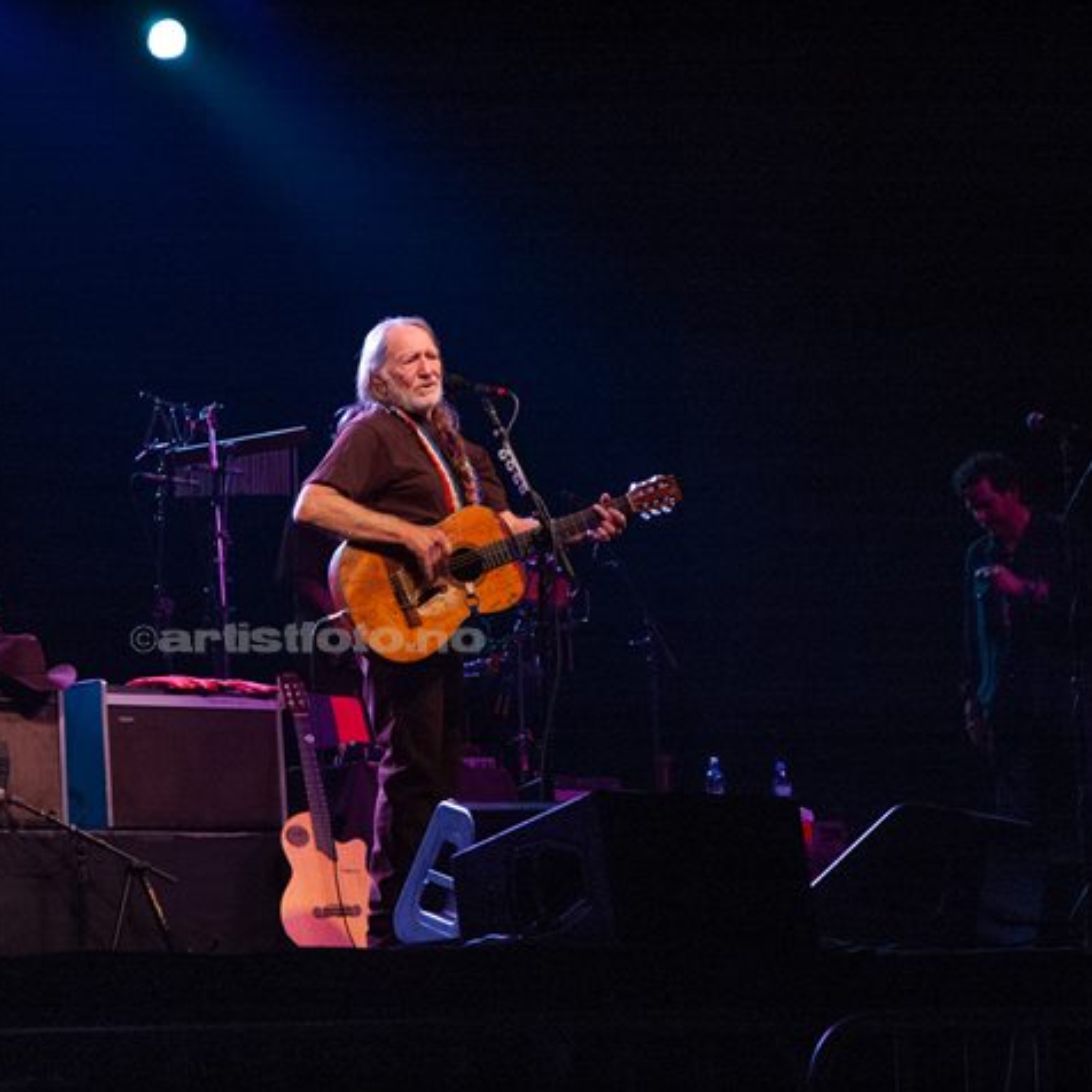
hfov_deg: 16.1
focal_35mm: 108
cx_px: 372
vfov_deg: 16.1
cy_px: 547
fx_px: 3855
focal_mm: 56
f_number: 4.5
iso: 800
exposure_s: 1/60
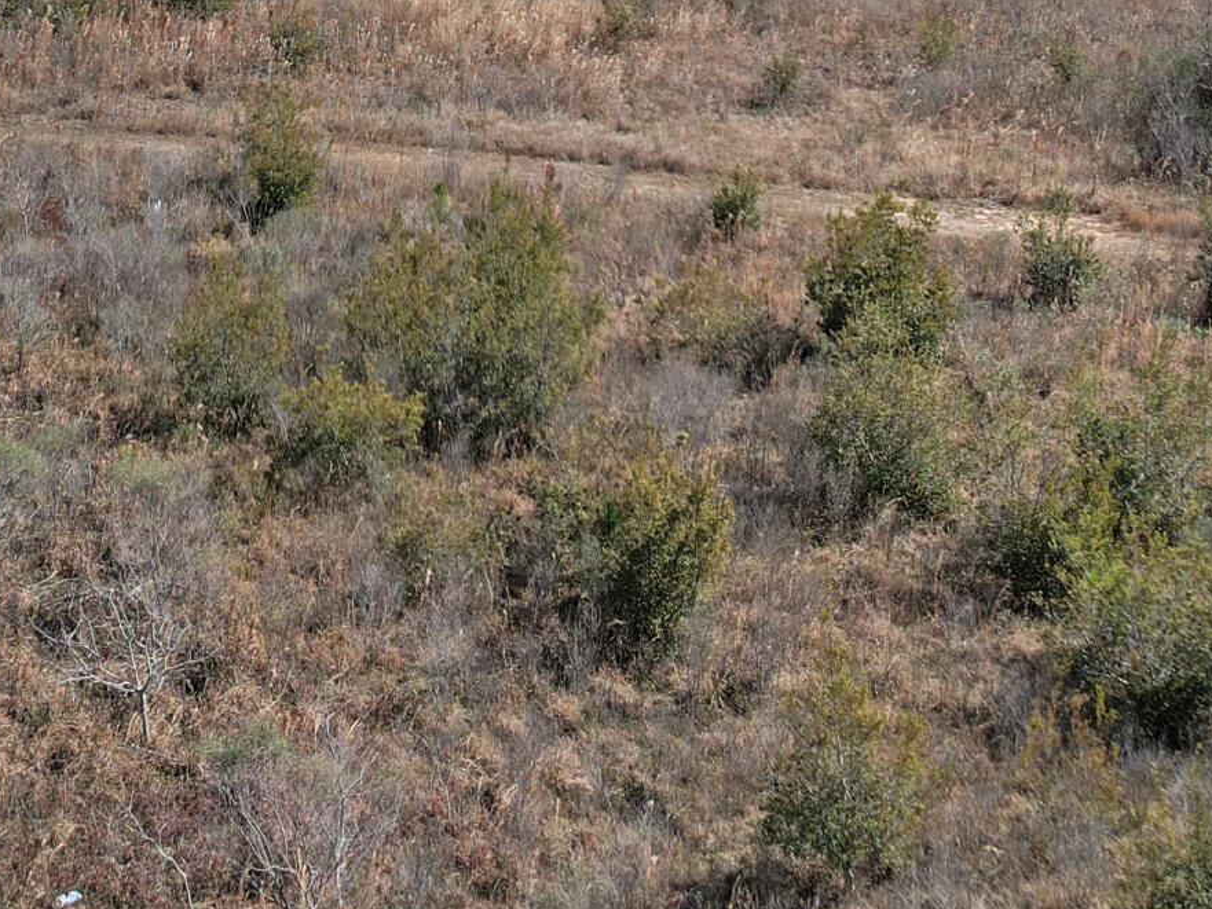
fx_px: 2521
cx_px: 377
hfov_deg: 26.8
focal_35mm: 72
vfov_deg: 19.9
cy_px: 10
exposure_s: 1/1000
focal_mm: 8.38
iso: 100
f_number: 2.8
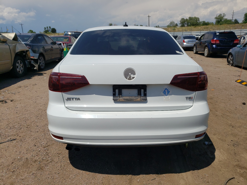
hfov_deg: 67.3
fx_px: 186
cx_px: 124
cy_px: 92
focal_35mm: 26
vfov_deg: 53.1
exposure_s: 1/10000
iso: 50
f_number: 1.5
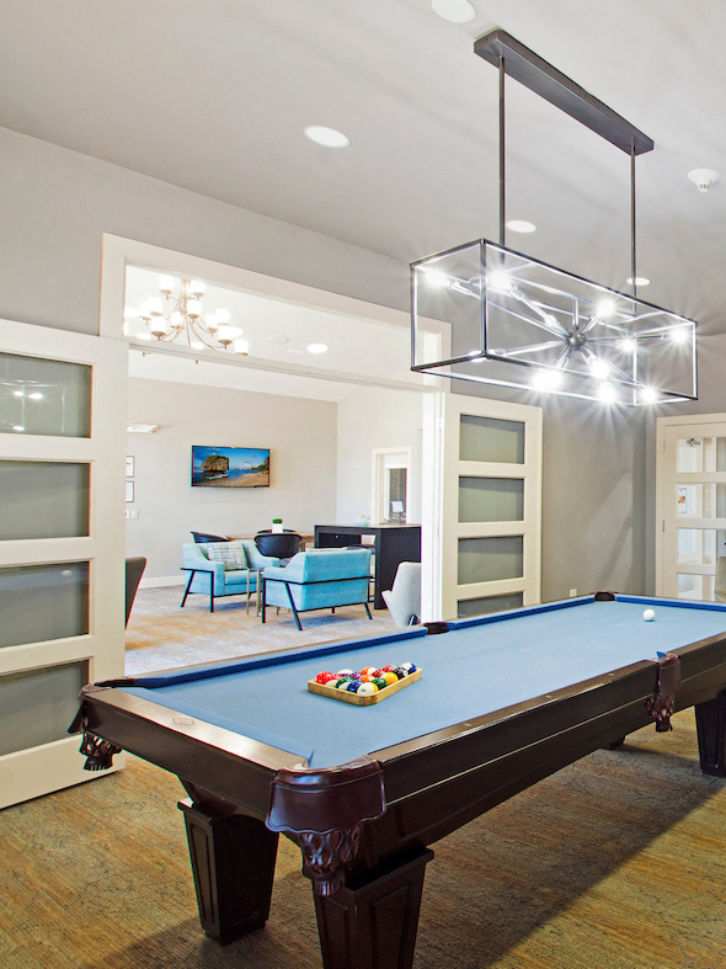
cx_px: 733
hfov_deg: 49.3
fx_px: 615
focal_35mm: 22
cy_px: 484
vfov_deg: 76.4
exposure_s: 1/3
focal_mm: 10
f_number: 8
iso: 400
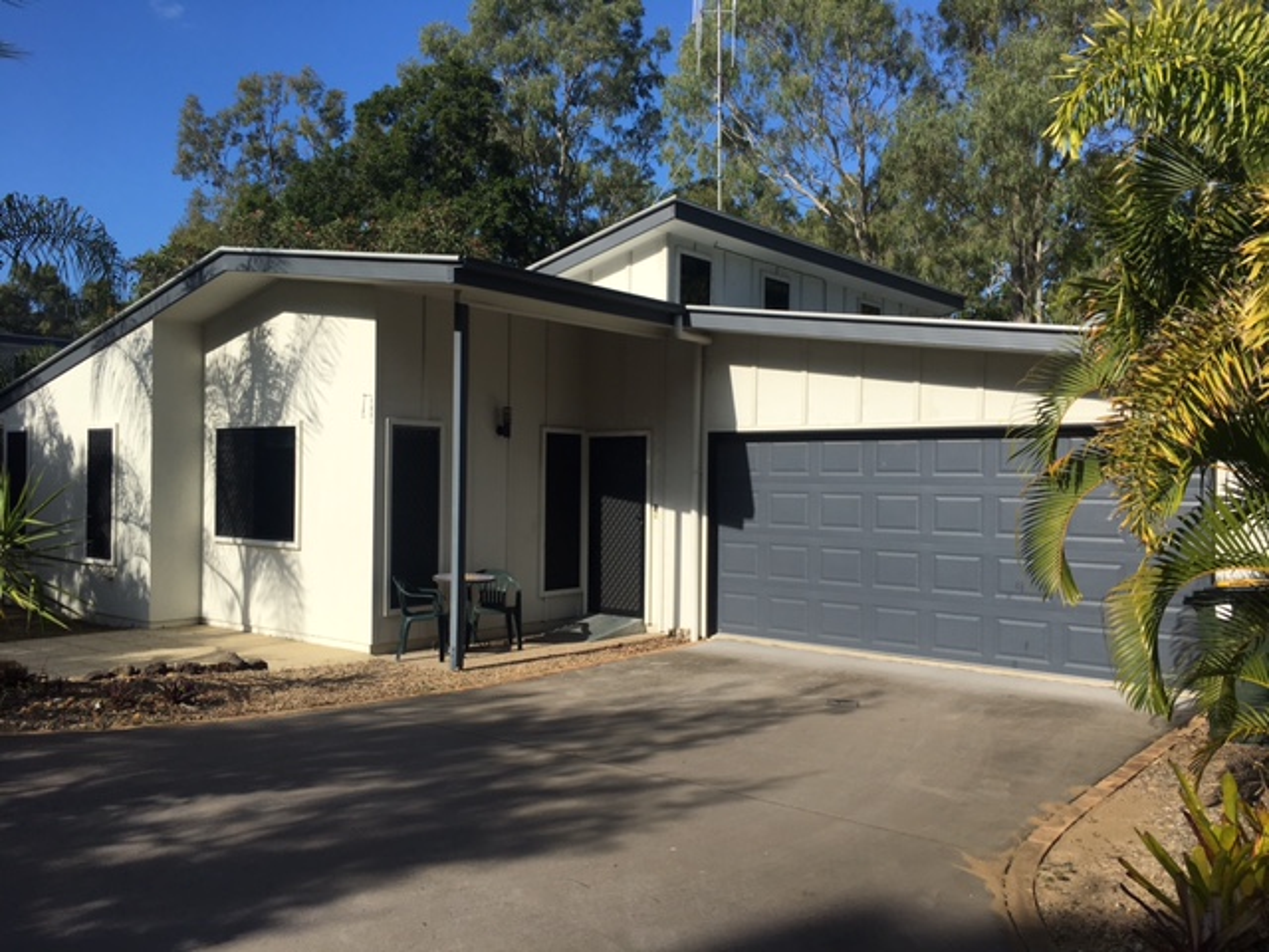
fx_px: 1063
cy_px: 476
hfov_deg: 61.7
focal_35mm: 29
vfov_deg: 48.2
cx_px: 634
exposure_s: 1/1972
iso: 25
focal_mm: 4.15
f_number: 2.2
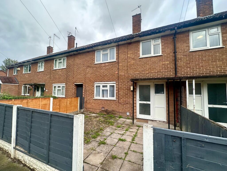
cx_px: 114
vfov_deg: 85.7
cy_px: 86
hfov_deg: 102.1
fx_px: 92
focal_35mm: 14
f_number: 2.2
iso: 40
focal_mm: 2.22
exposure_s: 1/180
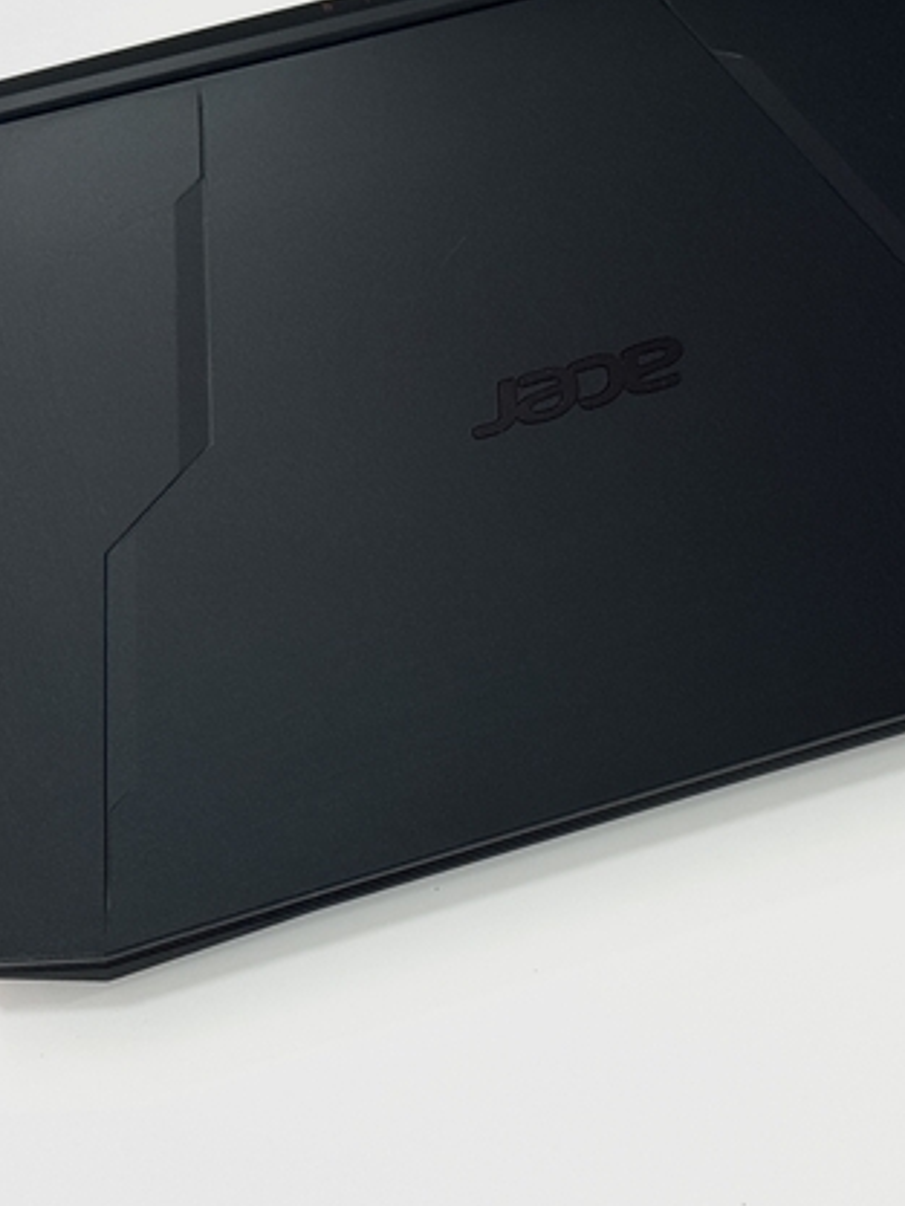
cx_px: 515
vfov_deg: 21.2
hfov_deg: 16.1
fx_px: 3205
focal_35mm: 92
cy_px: 367
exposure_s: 1/121
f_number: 1.78
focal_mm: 6.76
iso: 64
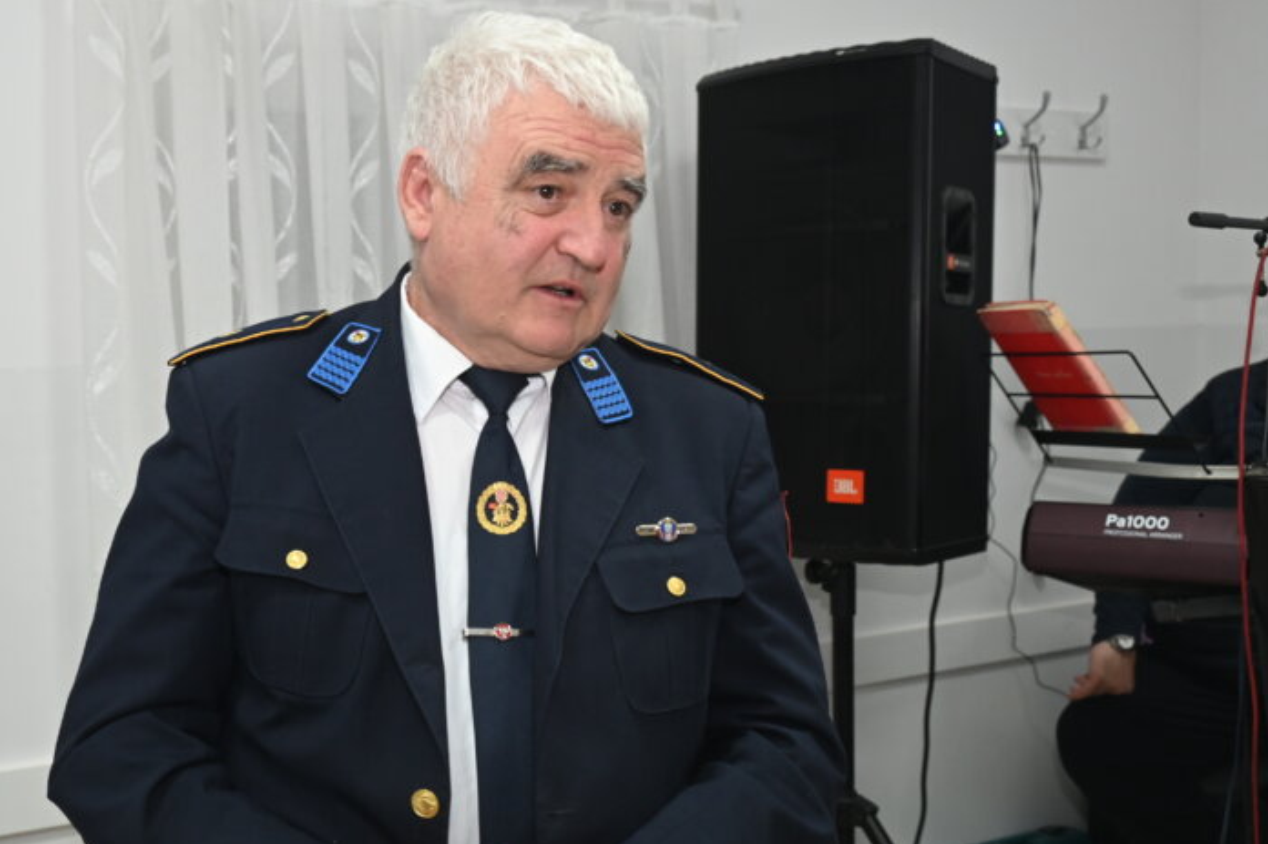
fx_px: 1865
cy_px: 542
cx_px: 465
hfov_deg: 37.3
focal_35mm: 53
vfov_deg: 25.4
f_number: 4.8
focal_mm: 36
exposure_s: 1/60
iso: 1000
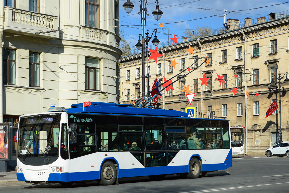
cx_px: 113
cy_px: 105
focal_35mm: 66
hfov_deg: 30.4
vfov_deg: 20.6
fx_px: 530
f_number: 6.3
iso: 200
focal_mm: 34
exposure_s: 1/1250
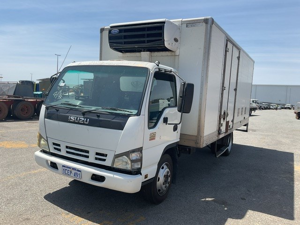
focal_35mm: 29
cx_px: 150
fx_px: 251
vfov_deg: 48.2
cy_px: 112
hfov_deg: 61.7
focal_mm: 3
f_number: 1.8
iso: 16
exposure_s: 1/1730
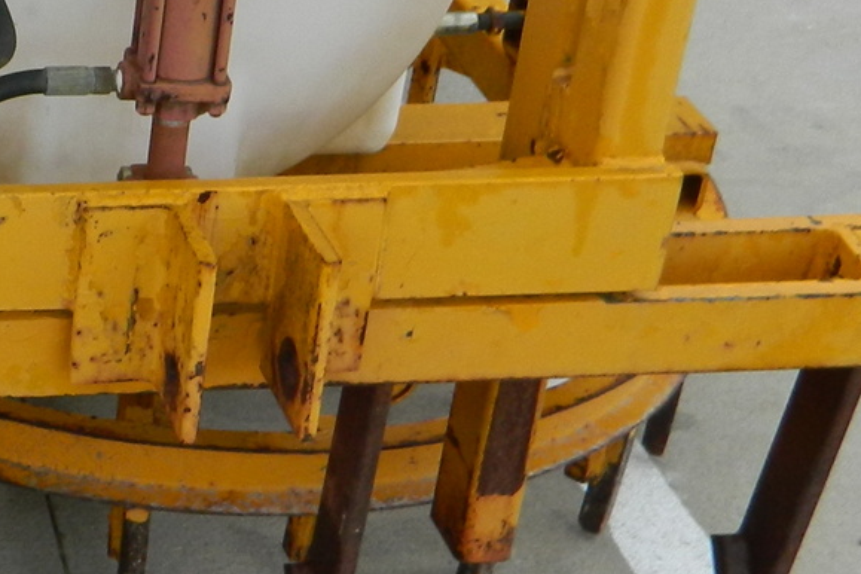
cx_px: -346
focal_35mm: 92
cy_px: 241
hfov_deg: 19.8
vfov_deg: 14.9
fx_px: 2200
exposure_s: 1/100
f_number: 3.1
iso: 80
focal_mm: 4.5
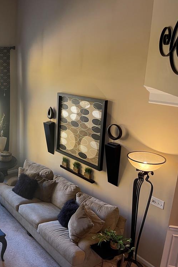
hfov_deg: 33.5
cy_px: 135
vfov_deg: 51.9
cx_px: 9
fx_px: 274
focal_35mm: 37
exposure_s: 1/60
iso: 100
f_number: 1.6
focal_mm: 5.1
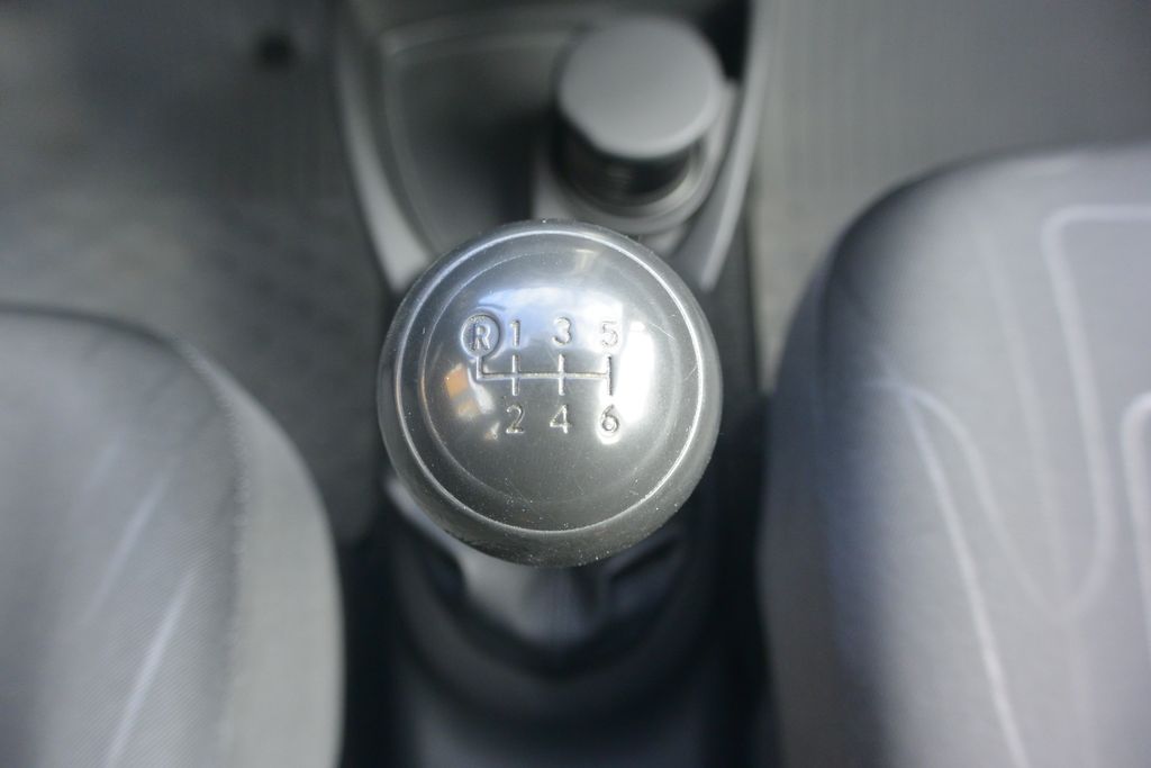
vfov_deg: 47.9
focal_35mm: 27
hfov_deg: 67.4
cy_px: 384
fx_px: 863
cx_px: 576
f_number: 3.5
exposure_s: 1/80
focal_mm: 10
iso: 400
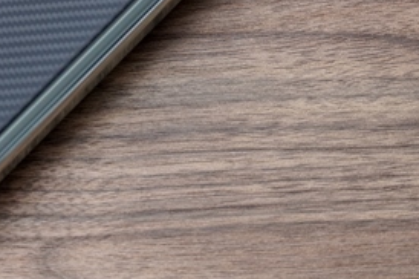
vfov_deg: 6.8
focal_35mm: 201
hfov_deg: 10.2
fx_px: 2340
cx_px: 145
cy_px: -64
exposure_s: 1/125
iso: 800
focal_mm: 51
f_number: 5
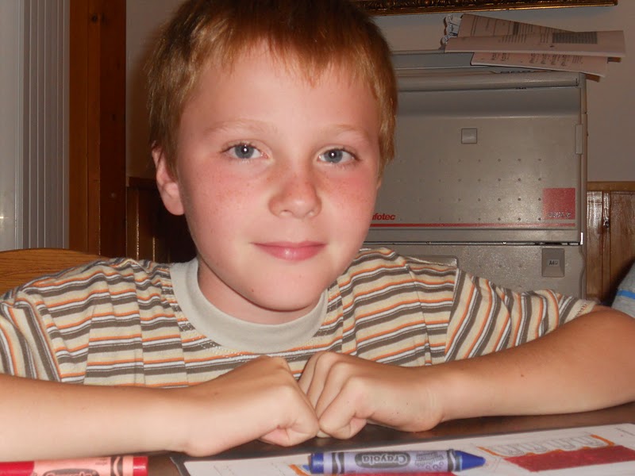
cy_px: 238
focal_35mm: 54
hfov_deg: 35.5
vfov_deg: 27.0
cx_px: 318
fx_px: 991
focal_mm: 9.8
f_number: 4.8
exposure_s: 1/30
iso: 200
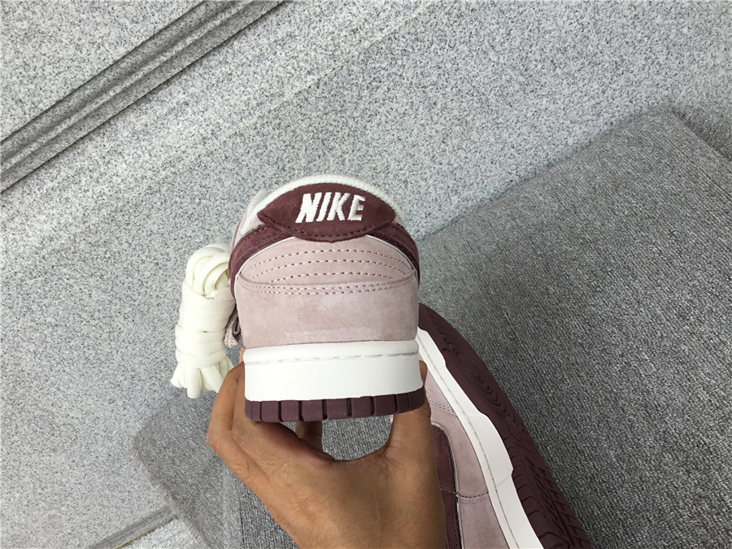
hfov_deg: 58.4
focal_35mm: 31
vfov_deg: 45.4
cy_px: 274
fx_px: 656
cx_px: 366
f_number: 2.4
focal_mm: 3.3
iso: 25
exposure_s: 1/100
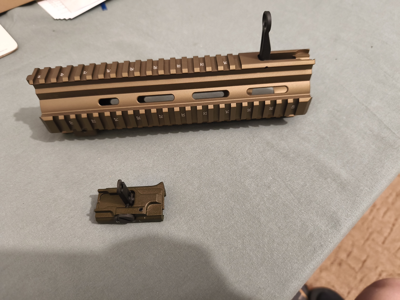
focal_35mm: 23
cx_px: 200
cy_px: 150
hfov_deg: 73.9
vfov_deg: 58.9
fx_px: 266
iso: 2500
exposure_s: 1/20
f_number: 1.65
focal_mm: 6.18
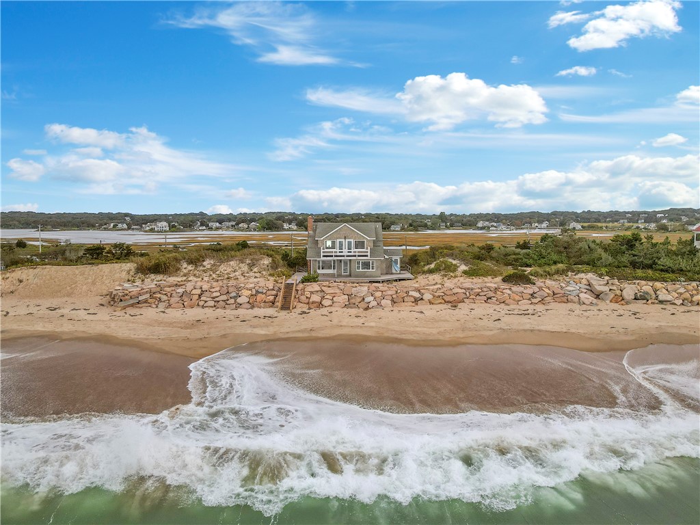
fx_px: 485
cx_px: 350
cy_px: 262
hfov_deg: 71.6
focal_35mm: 24
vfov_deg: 56.8
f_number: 2.8
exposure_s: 1/800
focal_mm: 4.5
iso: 100
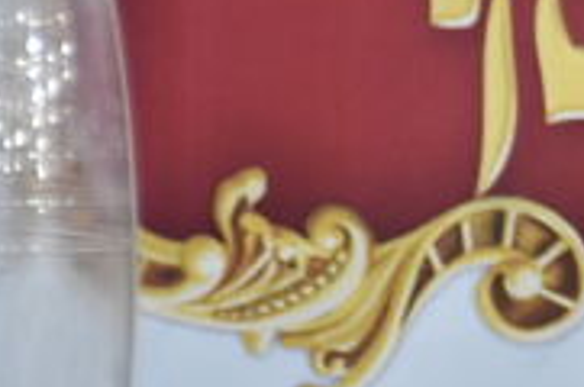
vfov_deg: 1.7
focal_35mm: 814
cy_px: -242
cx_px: 1923
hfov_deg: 2.5
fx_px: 13181
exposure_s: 1/100
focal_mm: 70
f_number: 5.6
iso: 1000
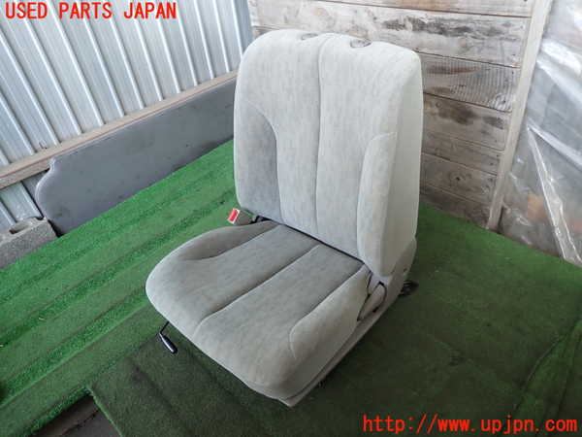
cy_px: 218
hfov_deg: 69.4
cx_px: 291
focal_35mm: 25
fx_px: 420
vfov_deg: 54.9
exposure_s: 1/60
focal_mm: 4.5
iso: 160
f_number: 2
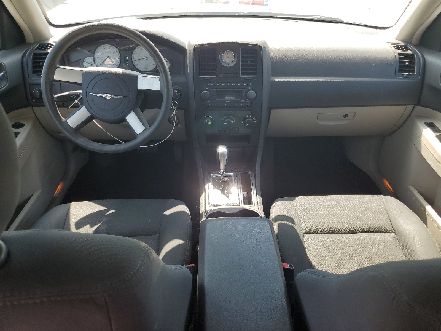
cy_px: 166
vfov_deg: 53.1
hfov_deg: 67.3
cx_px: 220
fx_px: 331
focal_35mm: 26
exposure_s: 1/357
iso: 50
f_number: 1.5
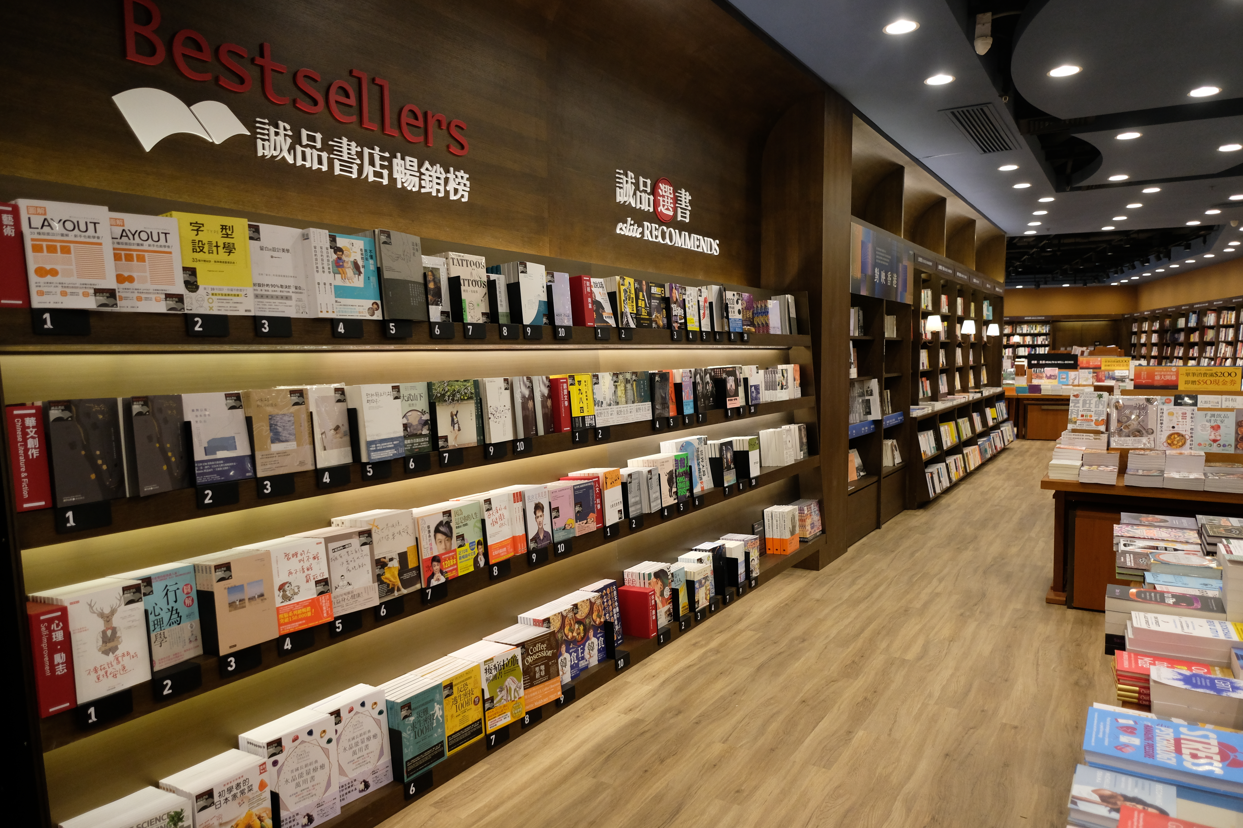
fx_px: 829
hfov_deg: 73.7
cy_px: 414
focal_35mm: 24
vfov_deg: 53.1
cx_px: 622
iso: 1250
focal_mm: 16
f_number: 2.8
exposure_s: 1/250
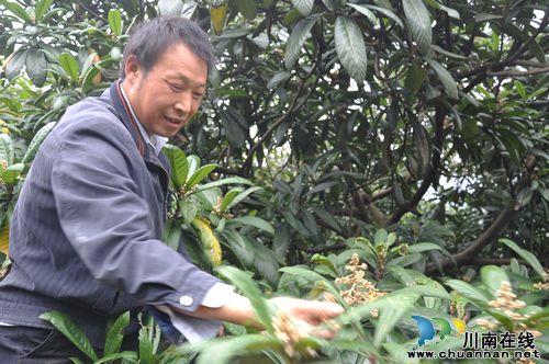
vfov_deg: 39.9
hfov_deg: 57.3
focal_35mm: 33
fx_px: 503
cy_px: 182
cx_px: 274
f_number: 5.6
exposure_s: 1/30
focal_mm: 22
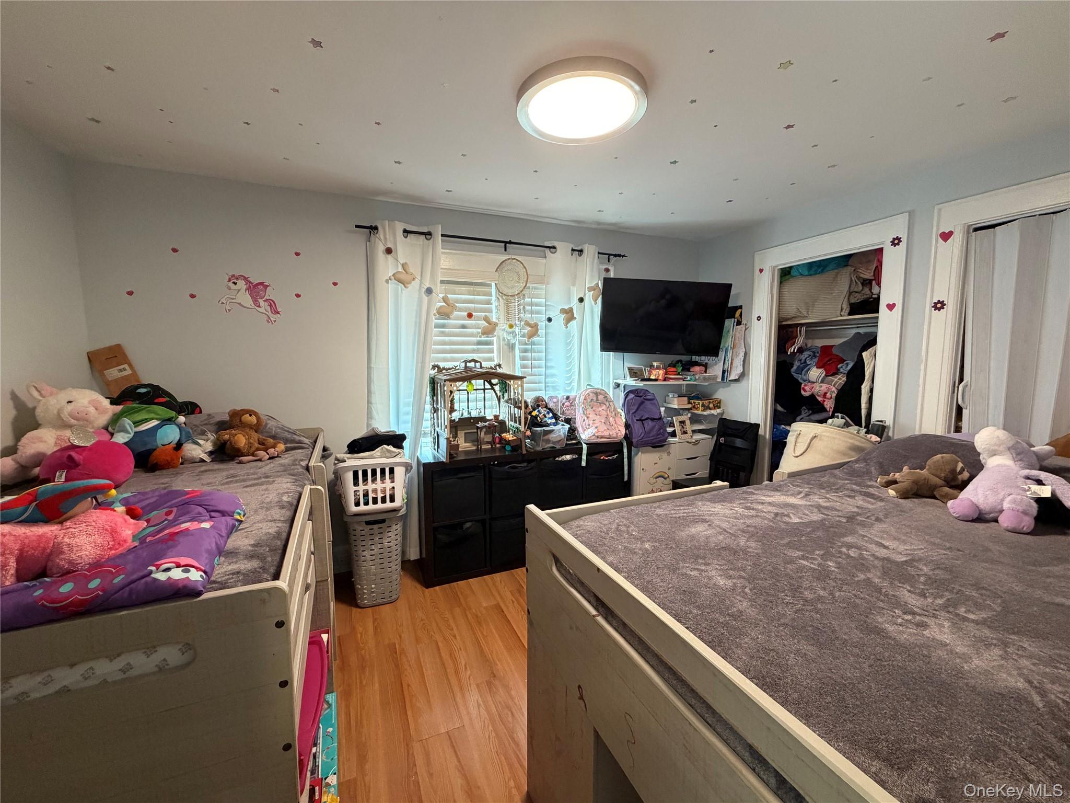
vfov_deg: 85.7
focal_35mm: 14
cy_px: 402
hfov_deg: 102.1
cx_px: 535
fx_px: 433
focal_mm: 2.22
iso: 400
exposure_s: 1/60
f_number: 2.2
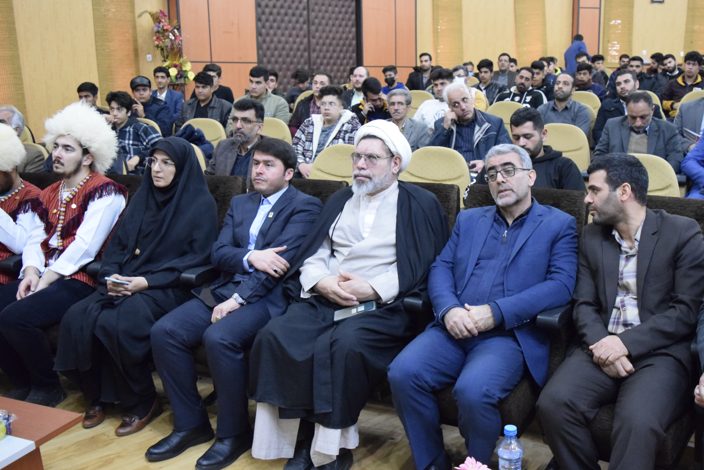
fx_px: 665
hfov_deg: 55.2
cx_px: 433
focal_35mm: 34
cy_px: 246
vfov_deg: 38.9
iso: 5000
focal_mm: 18
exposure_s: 1/50
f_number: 3.5
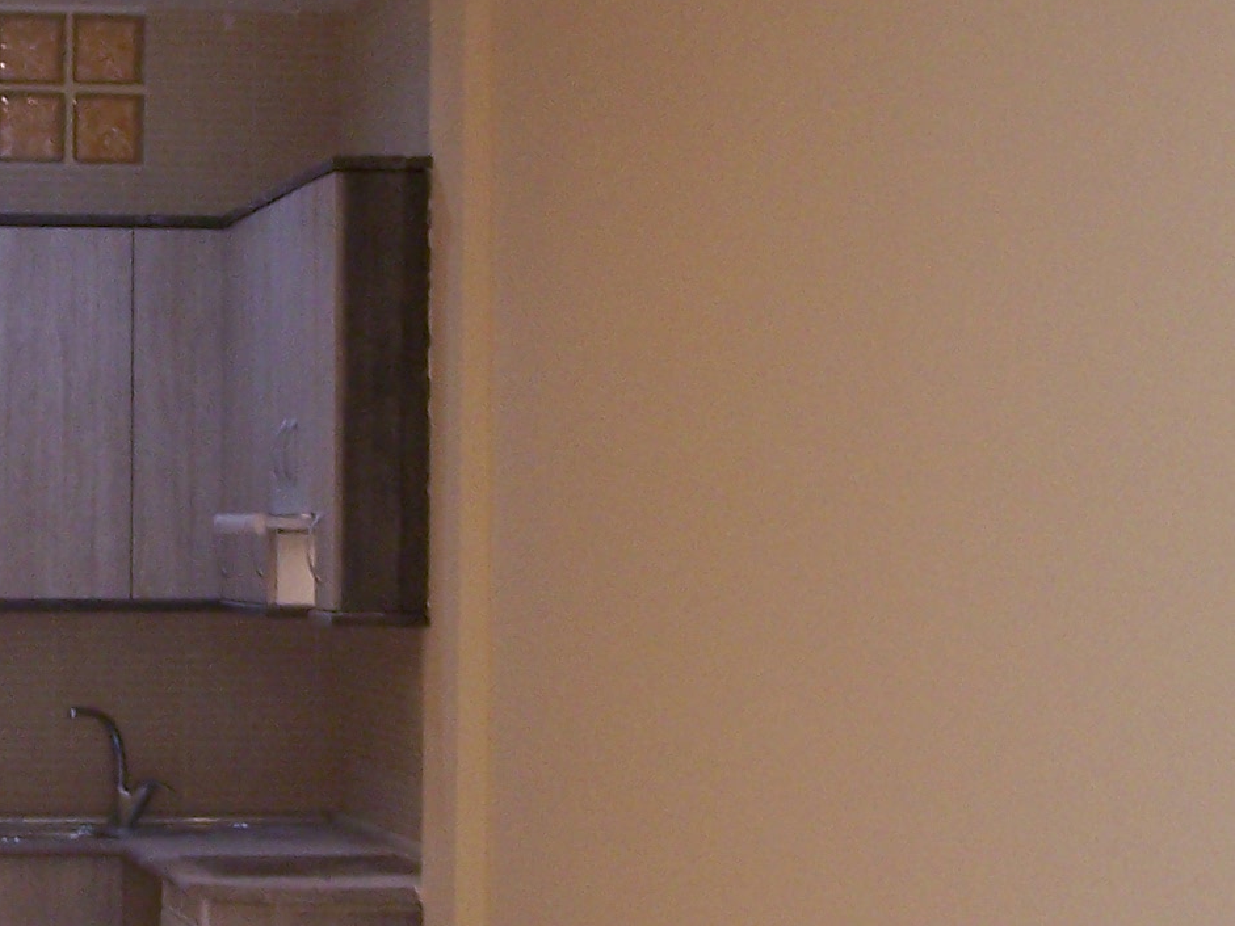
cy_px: 505
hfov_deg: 18.5
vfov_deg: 14.2
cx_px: 80
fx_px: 3711
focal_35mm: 104
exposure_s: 1/50
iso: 140
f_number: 2.8
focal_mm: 6.3
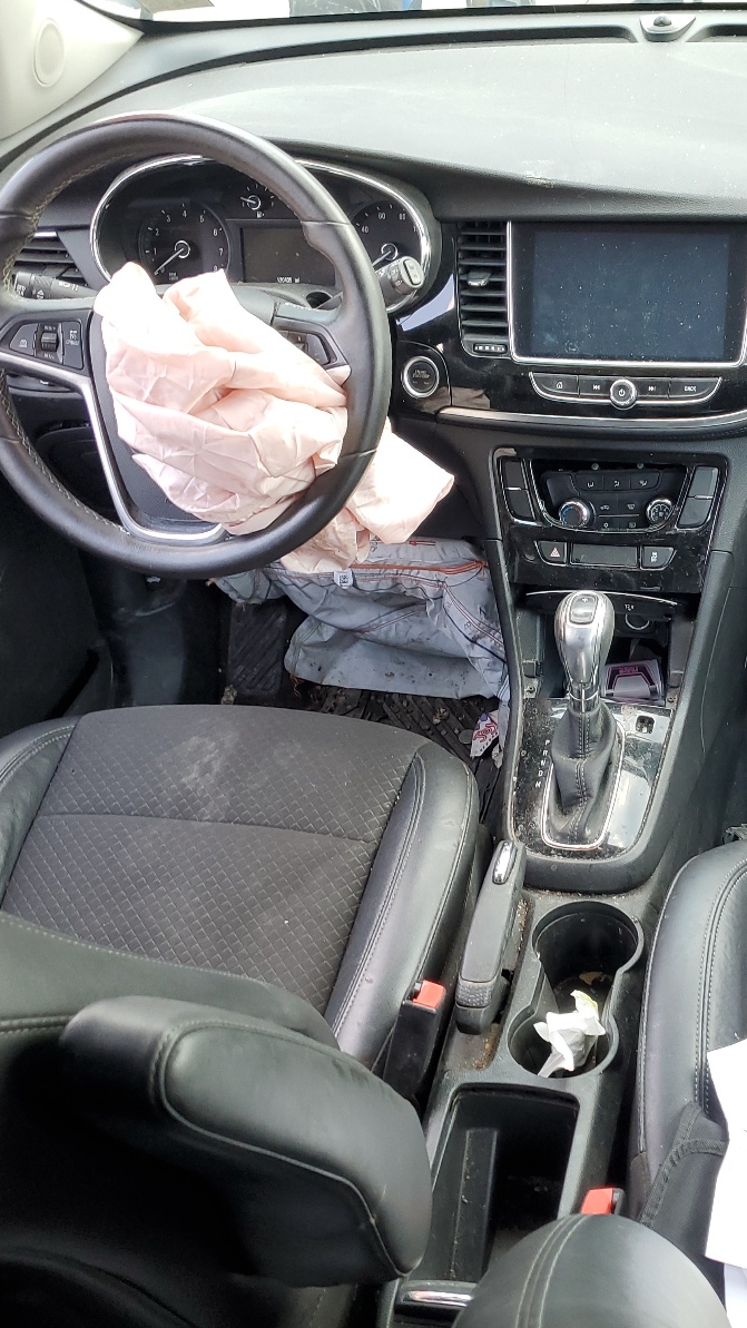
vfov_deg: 52.8
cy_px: 665
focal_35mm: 38
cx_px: 580
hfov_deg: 30.5
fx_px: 1338
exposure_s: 1/120
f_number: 1.5
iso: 57
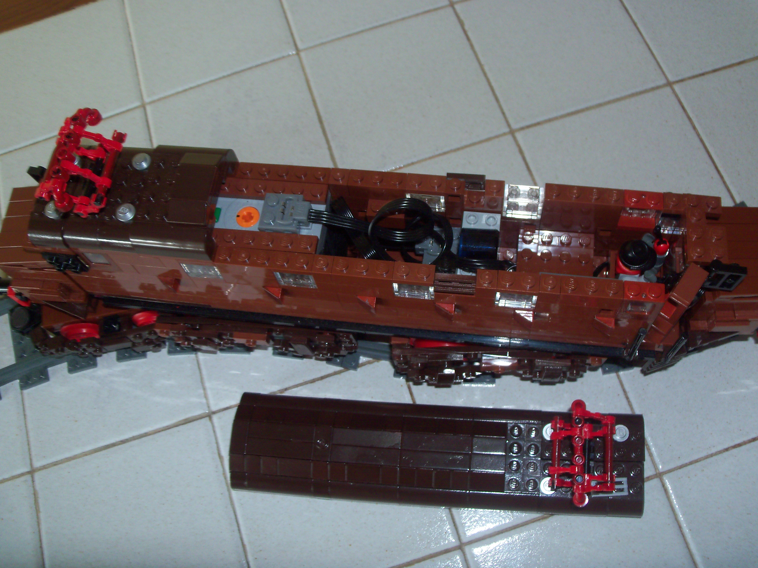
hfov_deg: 52.6
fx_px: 766
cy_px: 284
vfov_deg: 40.7
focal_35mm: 35
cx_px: 379
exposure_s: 1/30
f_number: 3
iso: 100
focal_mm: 6.3
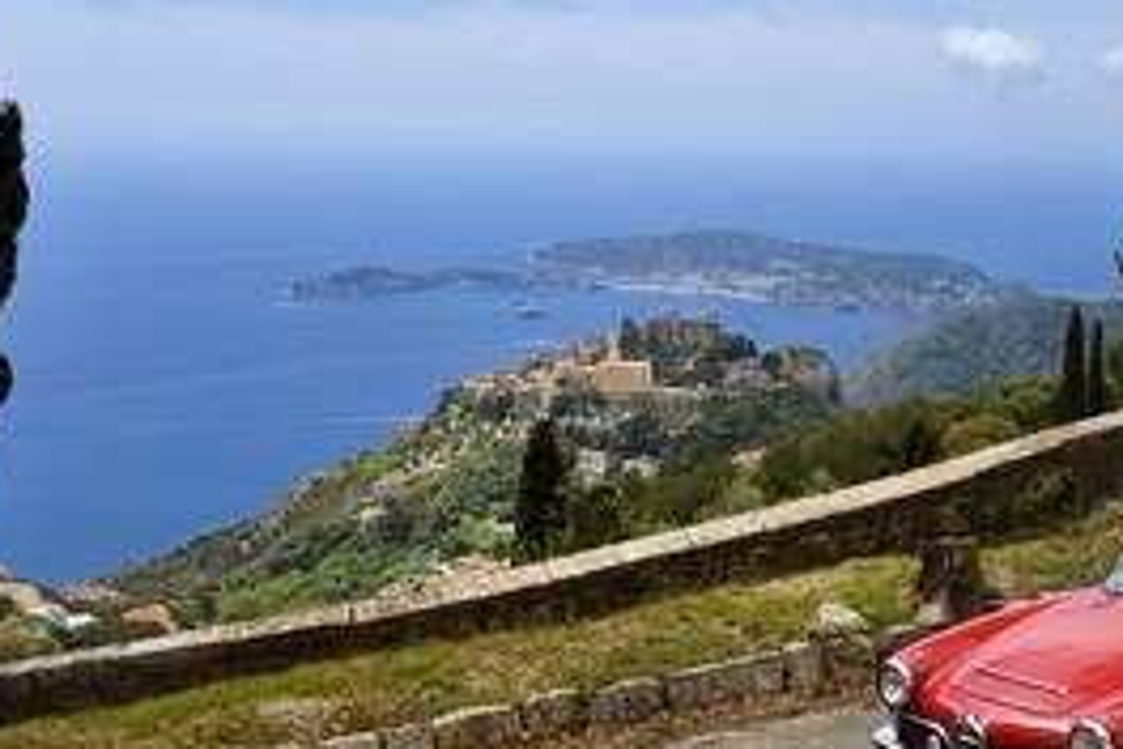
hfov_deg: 38.3
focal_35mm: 51
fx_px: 1591
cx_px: 774
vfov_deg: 26.3
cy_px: 494
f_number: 13
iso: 400
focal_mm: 32
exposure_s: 1/640
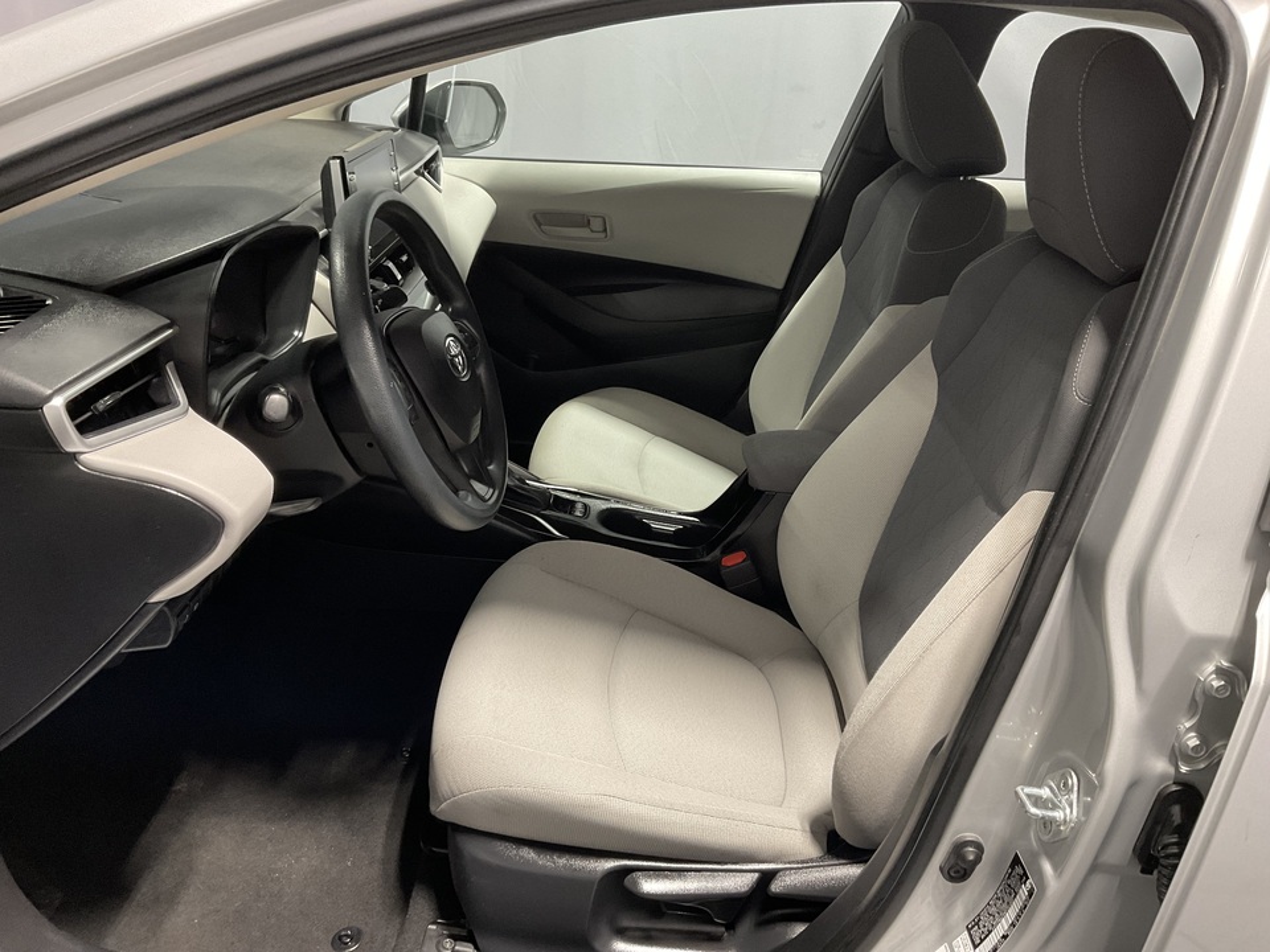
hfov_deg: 61.7
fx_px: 1064
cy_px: 476
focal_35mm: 29
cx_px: 635
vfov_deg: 48.2
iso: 80
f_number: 1.8
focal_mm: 3
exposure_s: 1/60
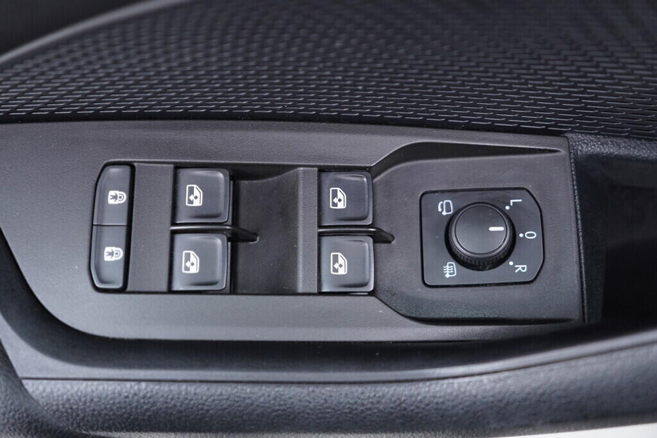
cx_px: 328
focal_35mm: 36
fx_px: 657
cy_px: 219
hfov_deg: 53.1
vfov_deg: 36.9
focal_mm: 24
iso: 400
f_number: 2.8
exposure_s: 1/40
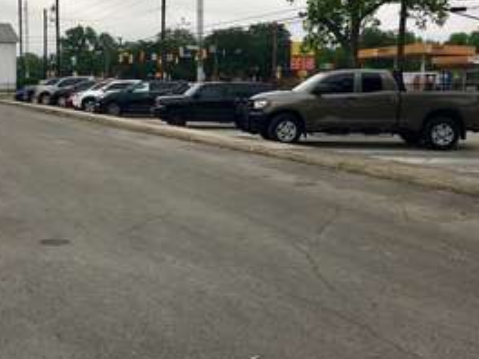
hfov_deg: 42.2
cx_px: 147
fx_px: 609
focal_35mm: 44
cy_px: 147
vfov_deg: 32.8
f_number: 2.2
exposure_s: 1/247
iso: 25
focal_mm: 4.15
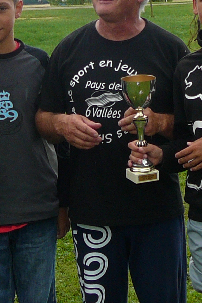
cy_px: 98
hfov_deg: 11.8
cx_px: 101
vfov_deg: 17.6
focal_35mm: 116
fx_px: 976
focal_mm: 5.8
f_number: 3
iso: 80
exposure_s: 1/320
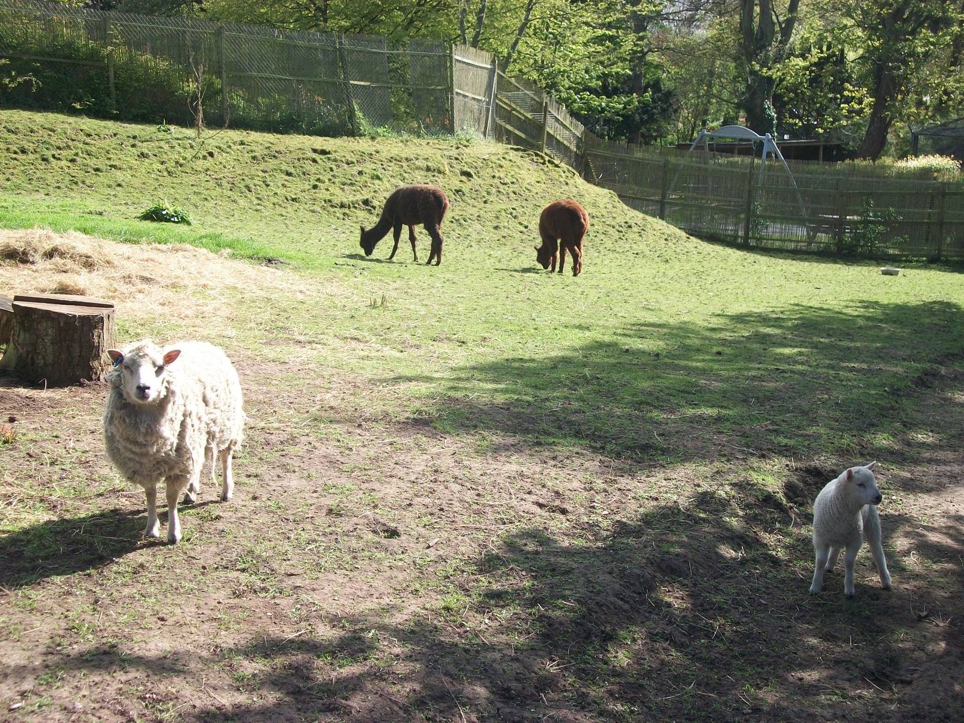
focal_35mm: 50
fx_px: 1392
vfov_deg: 29.1
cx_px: 482
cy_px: 362
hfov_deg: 38.2
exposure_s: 1/500
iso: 129
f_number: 3.6
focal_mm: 8.8
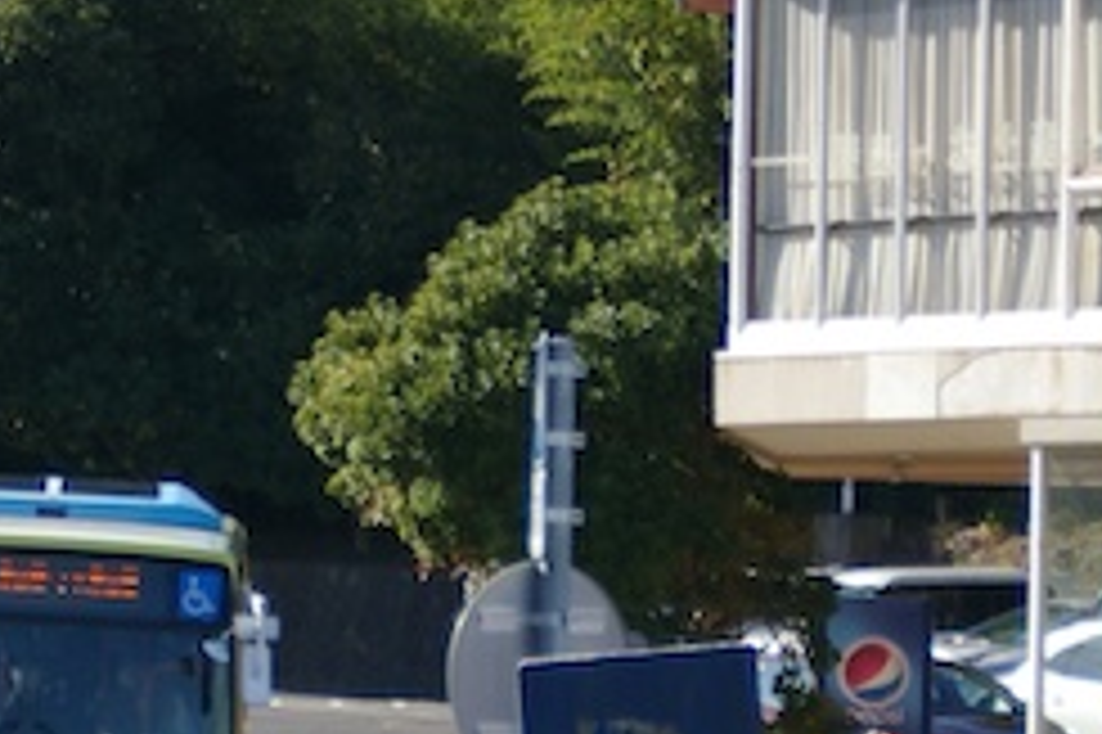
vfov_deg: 3.6
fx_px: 11784
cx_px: 0
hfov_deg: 5.3
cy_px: 732
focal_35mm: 385
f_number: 5.6
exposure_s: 1/1000
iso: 400
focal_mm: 105
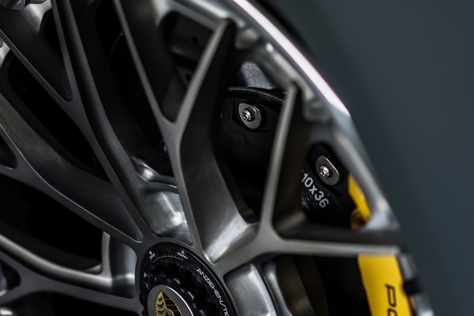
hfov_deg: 17.0
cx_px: 313
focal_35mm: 120
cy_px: 263
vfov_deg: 11.4
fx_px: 1580
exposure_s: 1/80
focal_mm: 55
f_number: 2
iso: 100
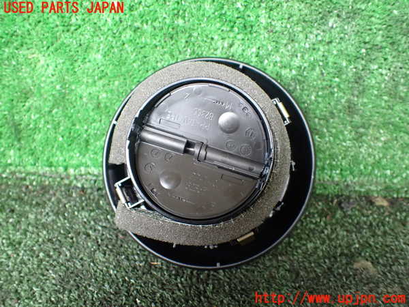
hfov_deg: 60.0
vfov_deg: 46.8
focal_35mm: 30
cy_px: 154
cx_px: 204
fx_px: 354
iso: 800
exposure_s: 1/60
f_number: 2.3
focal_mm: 5.4
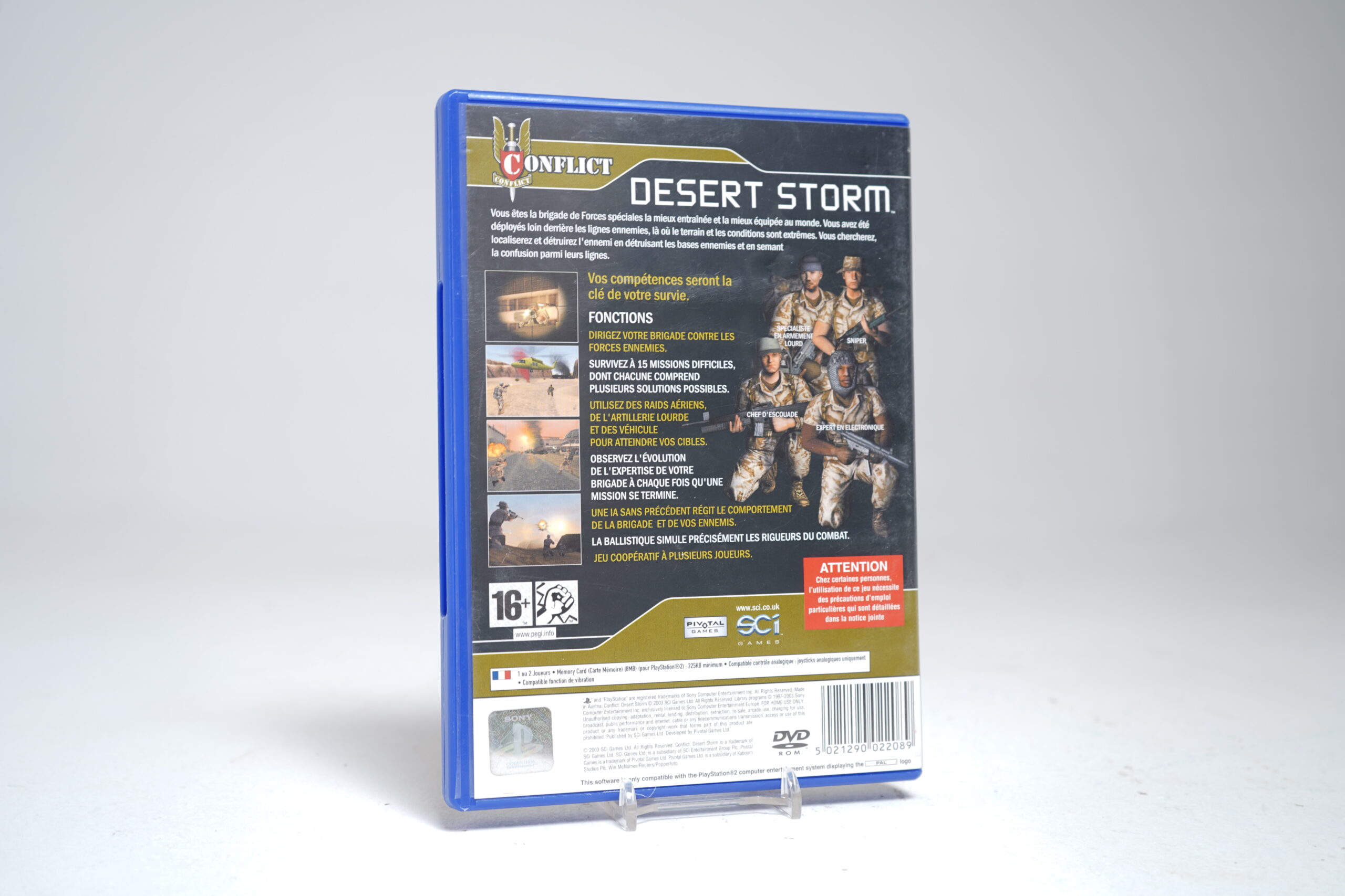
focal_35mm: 42
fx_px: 1569
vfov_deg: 31.9
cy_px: 448
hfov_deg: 46.4
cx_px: 672
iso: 64
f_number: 5.6
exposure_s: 1/2.5
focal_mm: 42
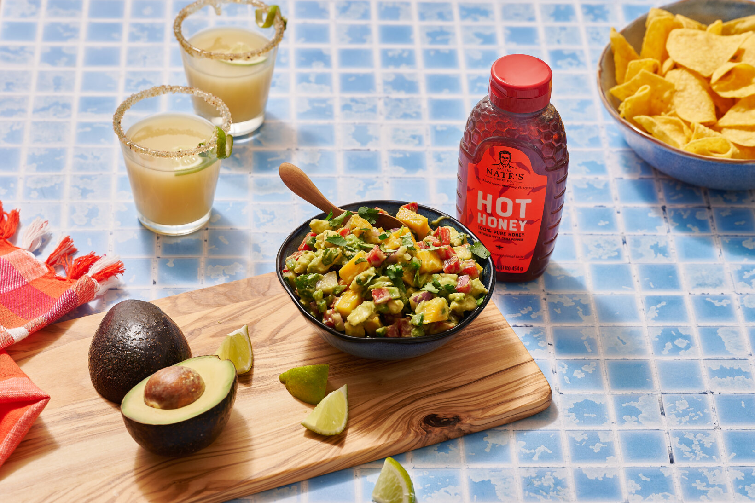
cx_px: 378
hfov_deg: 19.5
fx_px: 2202
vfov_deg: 13.0
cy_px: 252
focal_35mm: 105
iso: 100
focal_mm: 105
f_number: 8
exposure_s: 1/160
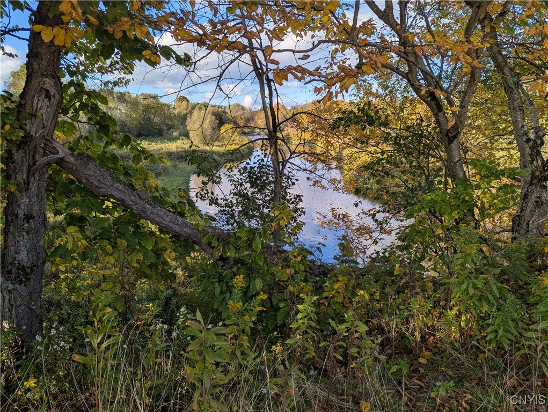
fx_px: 380
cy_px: 206
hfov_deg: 71.5
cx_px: 274
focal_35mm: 24
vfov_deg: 56.9
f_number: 1.85
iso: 39
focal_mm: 6.81
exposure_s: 1/845
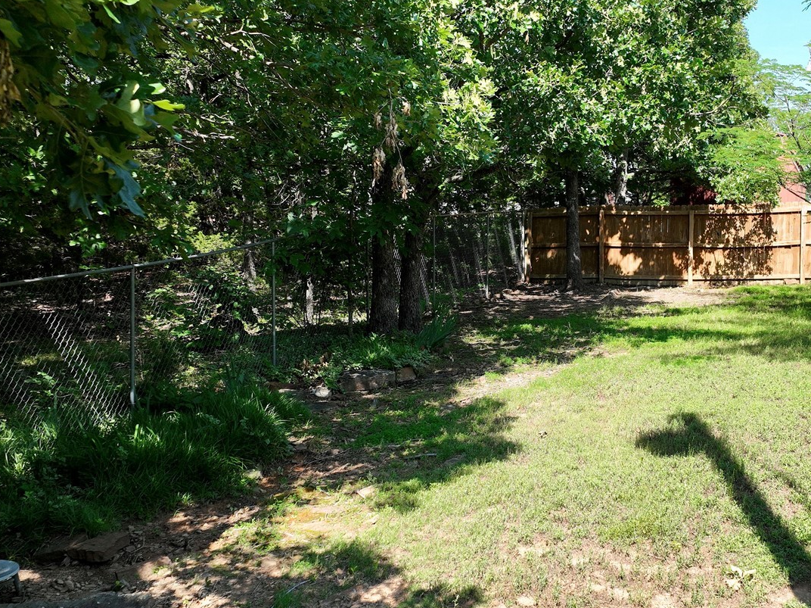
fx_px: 1007
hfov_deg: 43.3
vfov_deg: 33.6
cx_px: 533
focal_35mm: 43
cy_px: 328
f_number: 2.8
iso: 130
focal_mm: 12.29
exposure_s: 1/1000
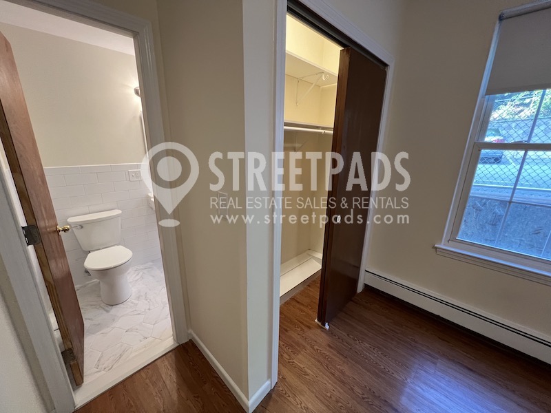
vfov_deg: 89.9
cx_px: 276
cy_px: 206
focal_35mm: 13
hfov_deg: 106.2
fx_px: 207
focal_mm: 1.57
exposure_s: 1/60
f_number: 1.8
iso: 250
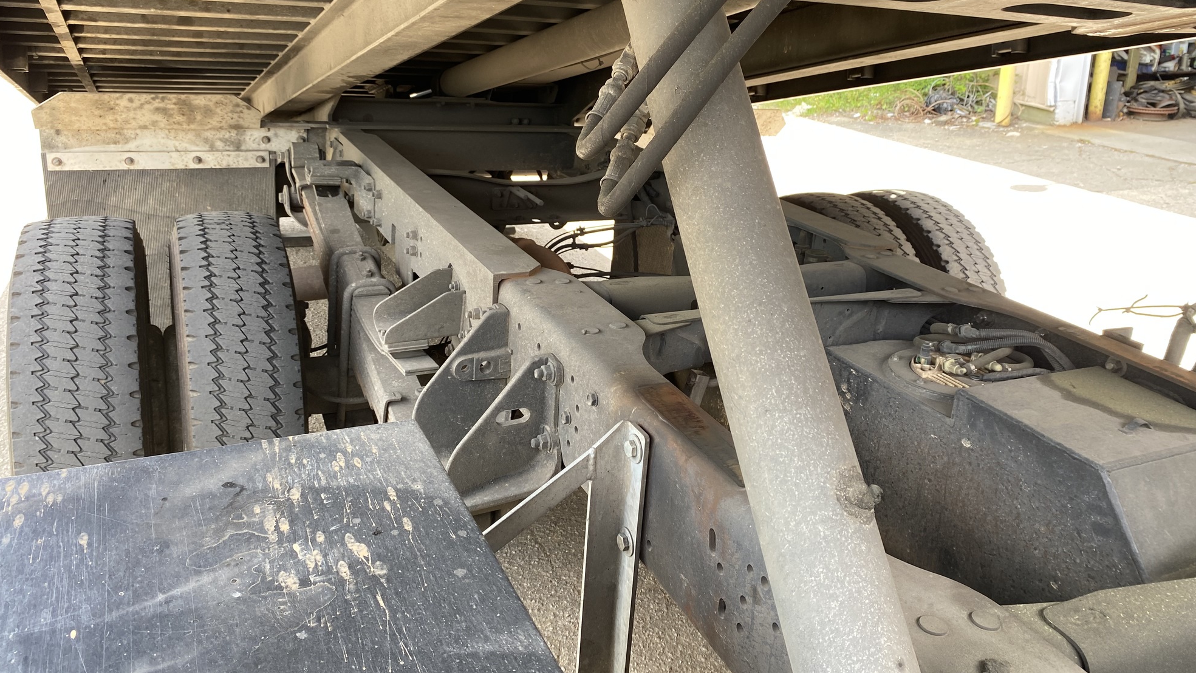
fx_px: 920
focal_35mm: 29
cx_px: 606
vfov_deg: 40.1
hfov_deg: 66.1
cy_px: 278
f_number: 1.8
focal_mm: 4.25
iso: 32
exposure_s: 1/122
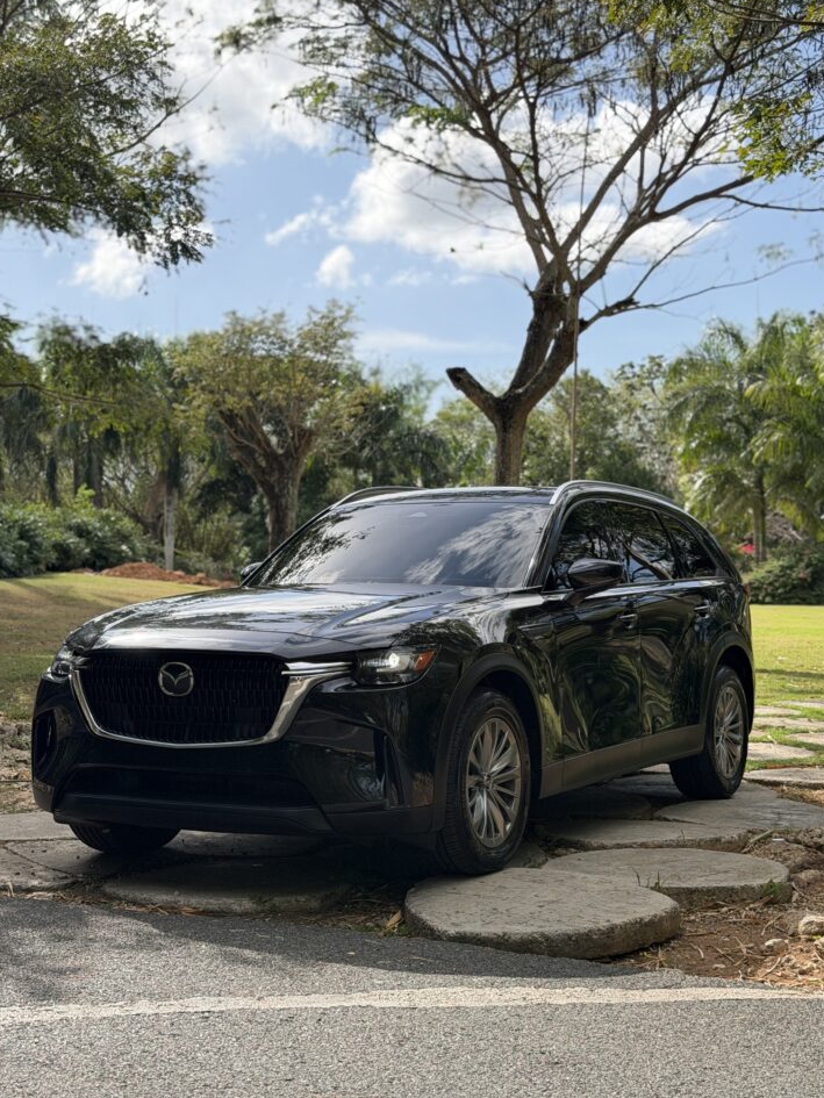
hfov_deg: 28.0
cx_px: 418
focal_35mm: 52
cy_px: 548
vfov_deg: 36.8
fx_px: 1650
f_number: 1.78
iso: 100
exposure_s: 1/2577
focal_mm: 6.76
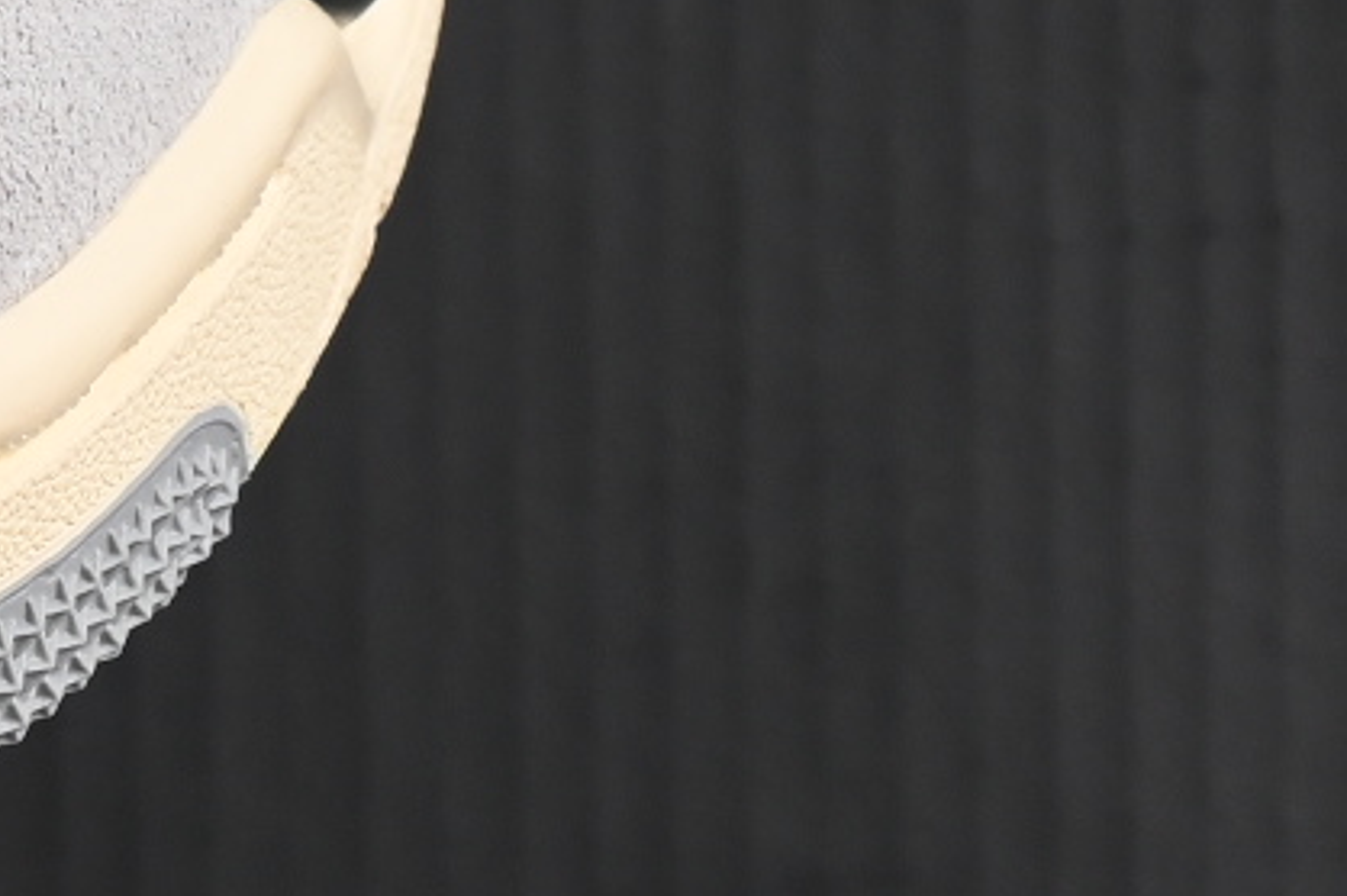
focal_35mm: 500
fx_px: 18693
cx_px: -1734
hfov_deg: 4.1
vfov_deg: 2.7
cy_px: -909
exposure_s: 1/60
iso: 160
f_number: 7.1
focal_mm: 50
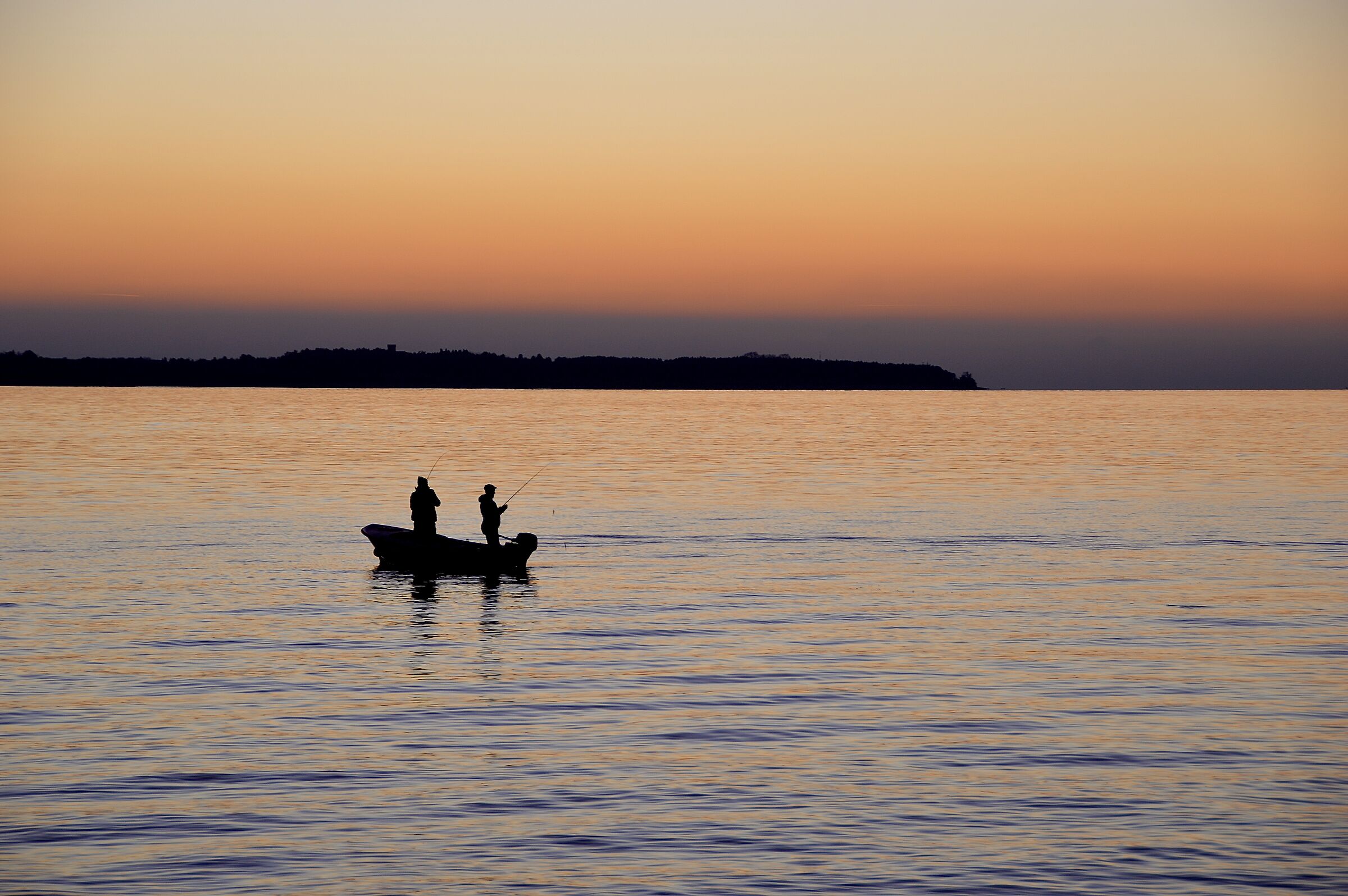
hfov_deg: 17.1
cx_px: 674
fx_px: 4490
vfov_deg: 11.4
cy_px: 448
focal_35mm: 120
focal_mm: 80
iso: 100
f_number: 5
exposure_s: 1/25
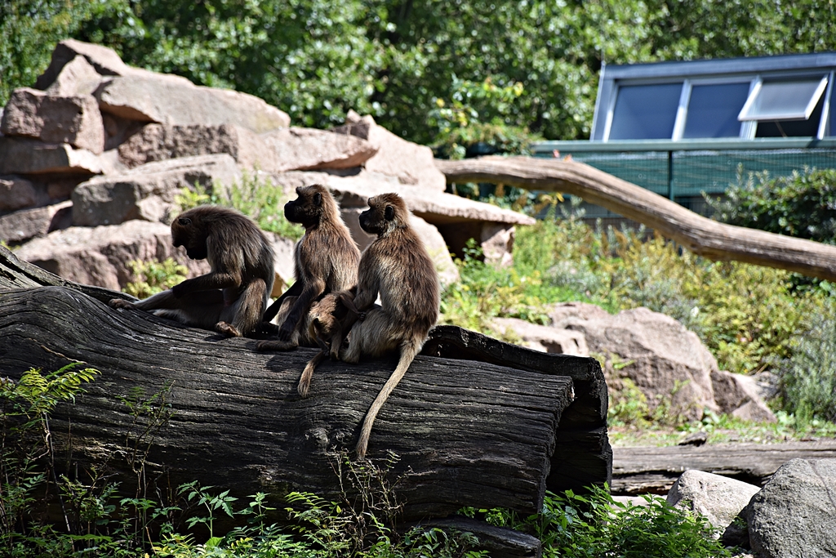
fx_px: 4877
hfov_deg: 9.8
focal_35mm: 210
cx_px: 418
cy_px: 279
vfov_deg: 6.5
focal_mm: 140
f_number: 5.6
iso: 320
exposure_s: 1/500
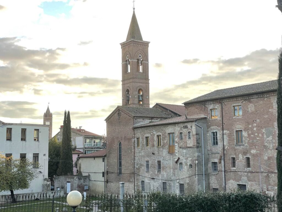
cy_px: 106
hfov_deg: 36.8
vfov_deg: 28.0
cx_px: 141
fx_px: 424
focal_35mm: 52
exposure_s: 1/99
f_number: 2
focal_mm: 6
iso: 50
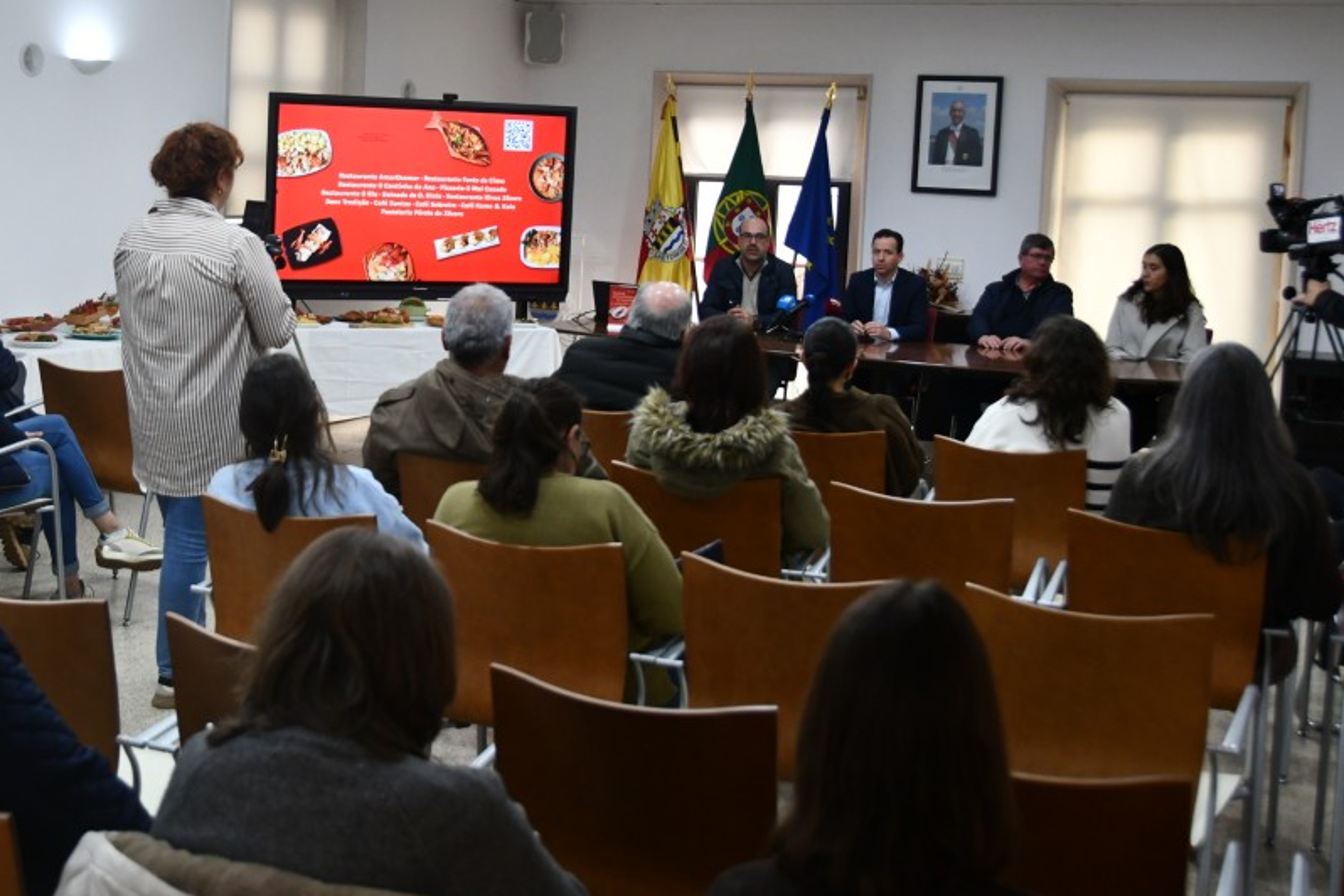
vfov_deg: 25.8
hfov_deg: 37.8
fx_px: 1941
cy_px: 295
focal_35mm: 52
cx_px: 451
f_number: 3.8
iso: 900
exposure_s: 1/125
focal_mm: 24
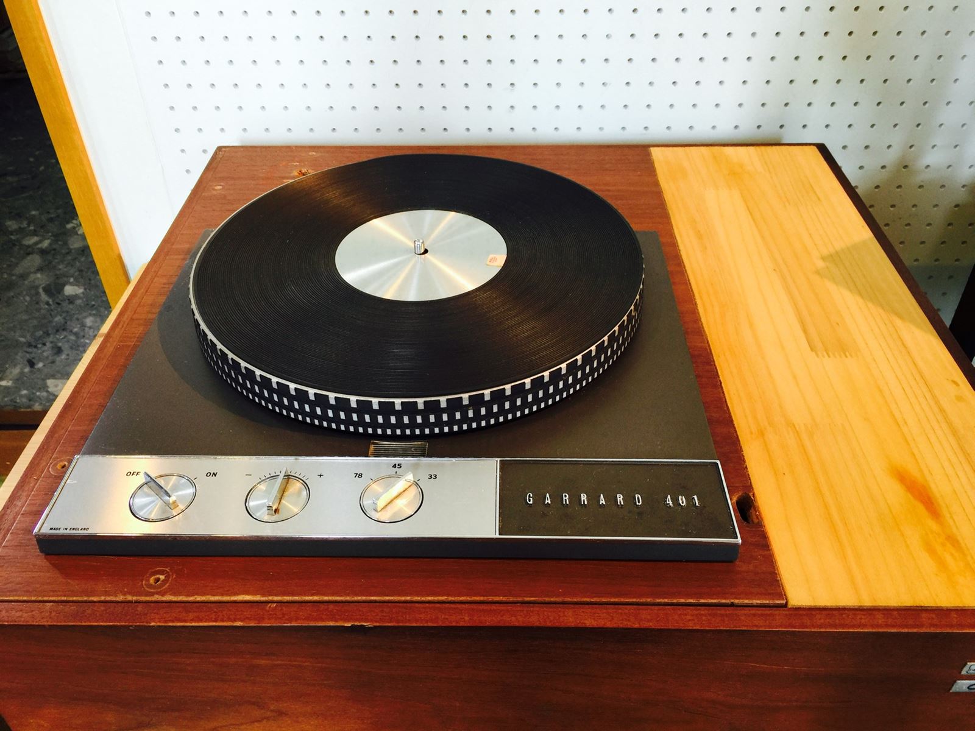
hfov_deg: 61.7
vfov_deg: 48.2
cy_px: 366
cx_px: 488
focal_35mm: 29
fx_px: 817
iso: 32
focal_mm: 4.15
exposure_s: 1/15
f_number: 2.2
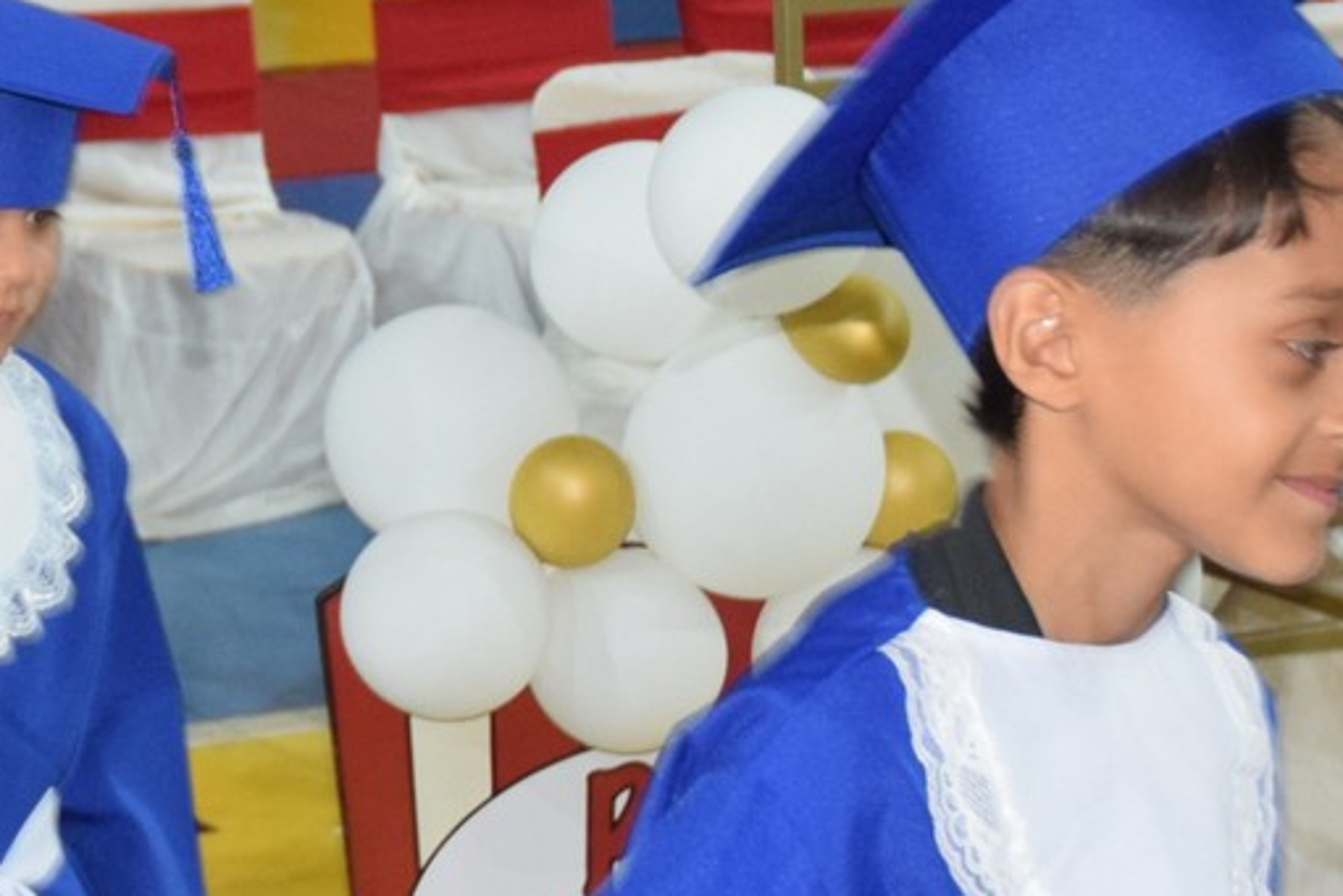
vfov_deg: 10.4
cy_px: 108
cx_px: -372
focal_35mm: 132
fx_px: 4916
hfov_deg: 14.9
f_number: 3.8
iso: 1400
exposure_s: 1/60
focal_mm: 25
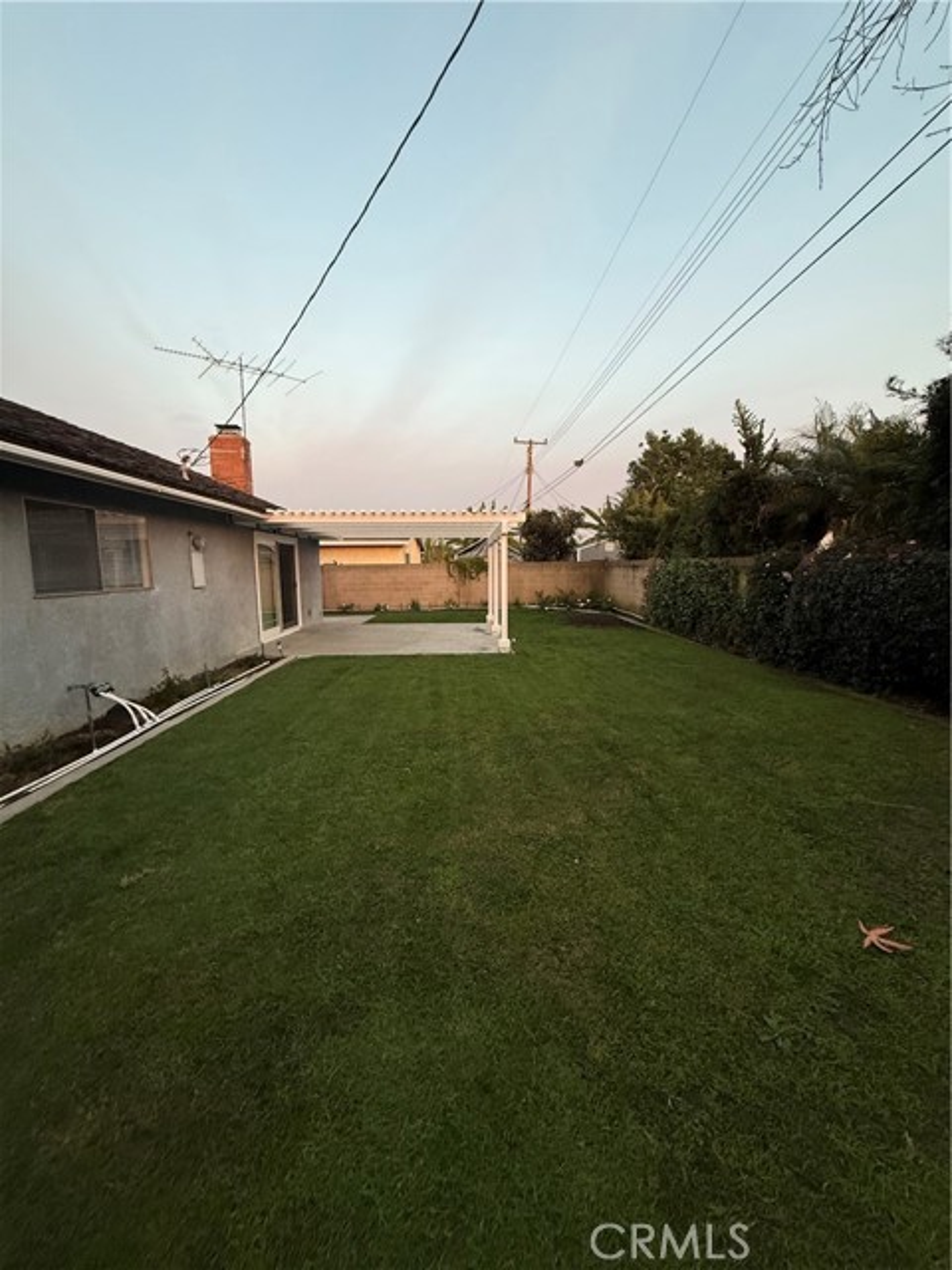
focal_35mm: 14
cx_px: 476
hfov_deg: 85.7
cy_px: 635
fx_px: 513
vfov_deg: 102.1
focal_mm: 2.22
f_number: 2.2
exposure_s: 1/70
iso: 320
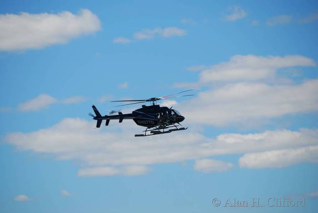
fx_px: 2652
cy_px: 106
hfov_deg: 6.9
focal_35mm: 300
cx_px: 159
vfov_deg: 4.6
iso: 100
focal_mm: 200
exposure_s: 1/640
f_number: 5.6
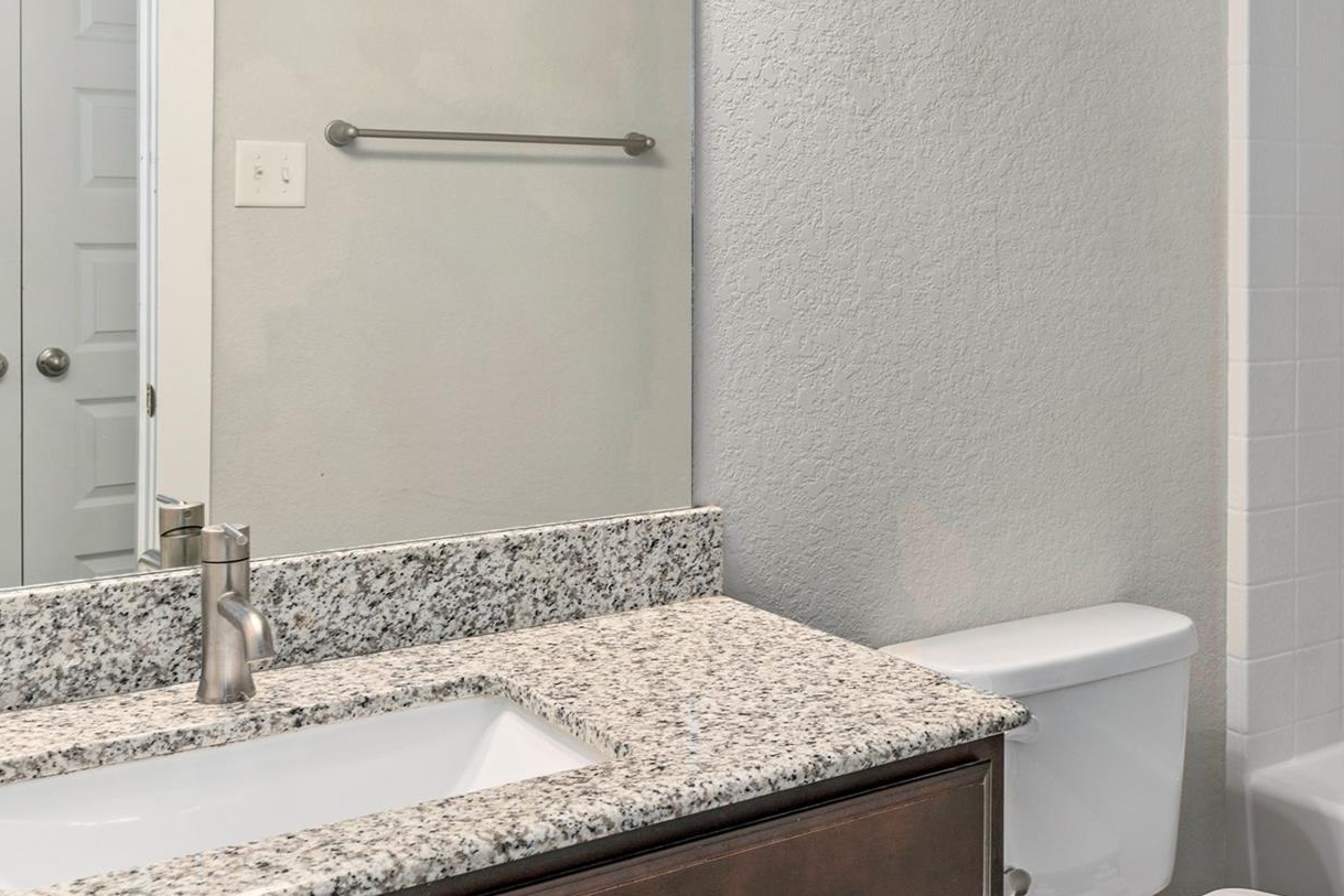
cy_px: 243
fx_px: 1568
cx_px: 1037
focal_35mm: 42
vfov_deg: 31.4
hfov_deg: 44.5
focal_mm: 25
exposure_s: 1/1.25
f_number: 8
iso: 320
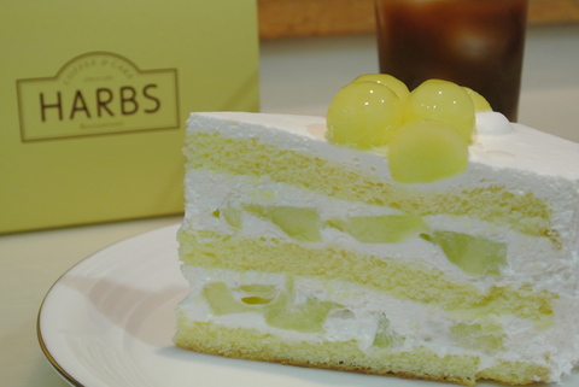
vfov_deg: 20.1
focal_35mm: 68
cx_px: 290
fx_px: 1095
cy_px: 194
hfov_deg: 29.6
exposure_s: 1/20
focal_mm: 25.2
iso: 800
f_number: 5.3
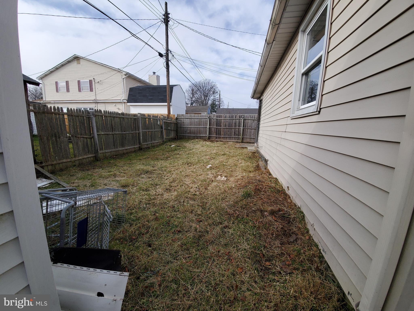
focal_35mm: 13
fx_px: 155
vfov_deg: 89.9
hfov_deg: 106.2
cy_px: 156
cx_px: 207
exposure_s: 1/836
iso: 50
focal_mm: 1.8
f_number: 2.2
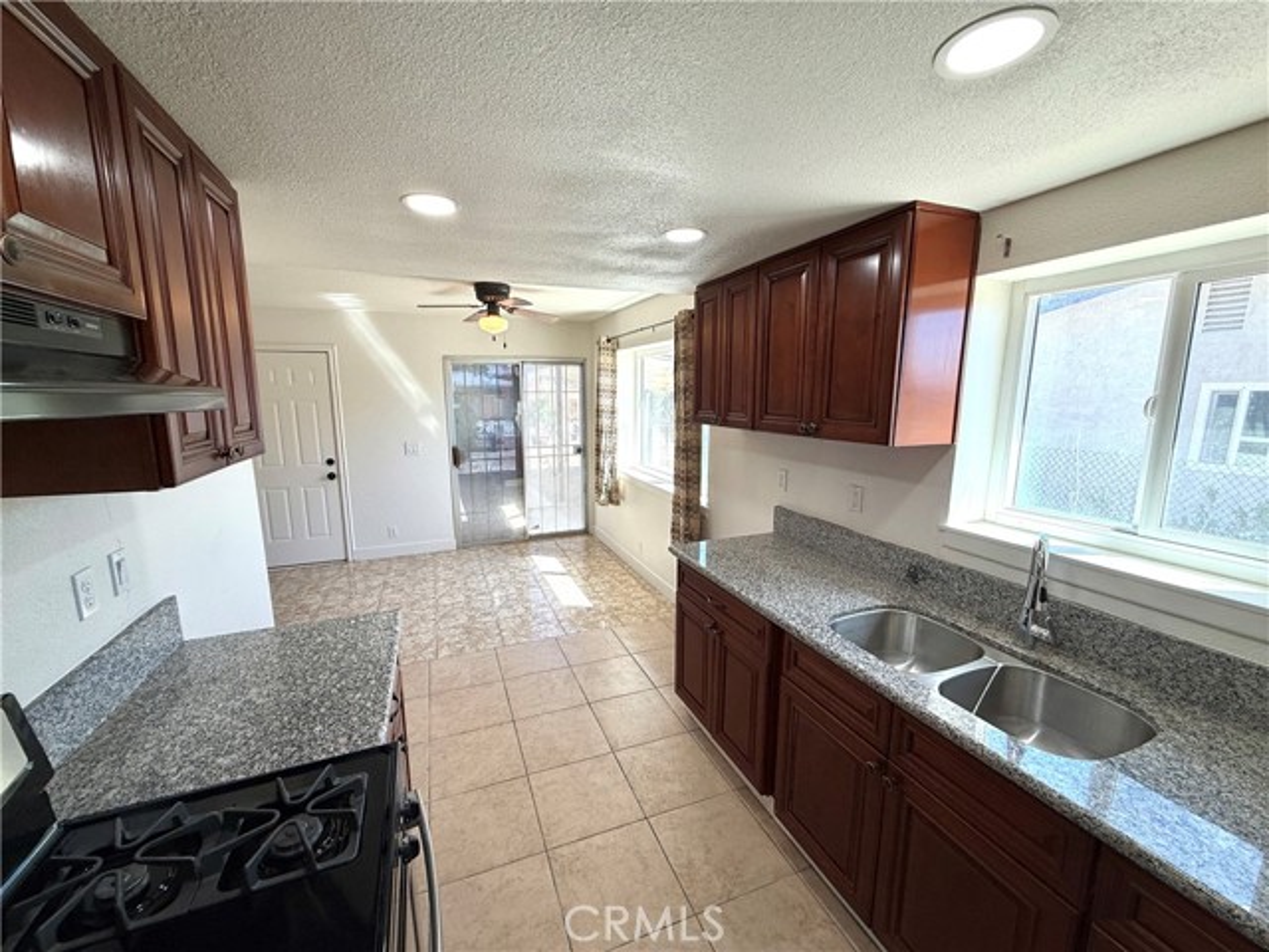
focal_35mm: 14
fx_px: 513
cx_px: 634
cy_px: 476
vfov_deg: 85.7
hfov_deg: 102.1
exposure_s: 1/170
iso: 50
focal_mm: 2.22
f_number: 2.2
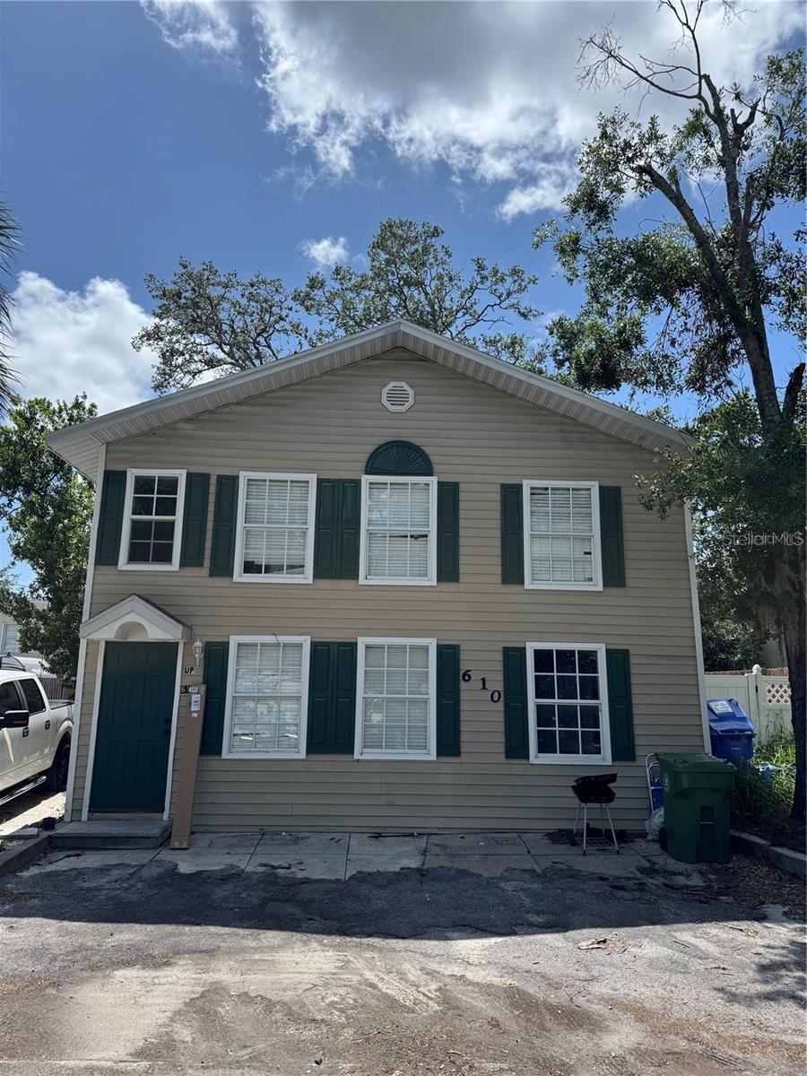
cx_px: 404
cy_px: 538
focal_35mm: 24
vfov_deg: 71.6
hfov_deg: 56.8
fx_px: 746
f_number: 1.78
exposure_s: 1/4950
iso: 80
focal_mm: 6.76
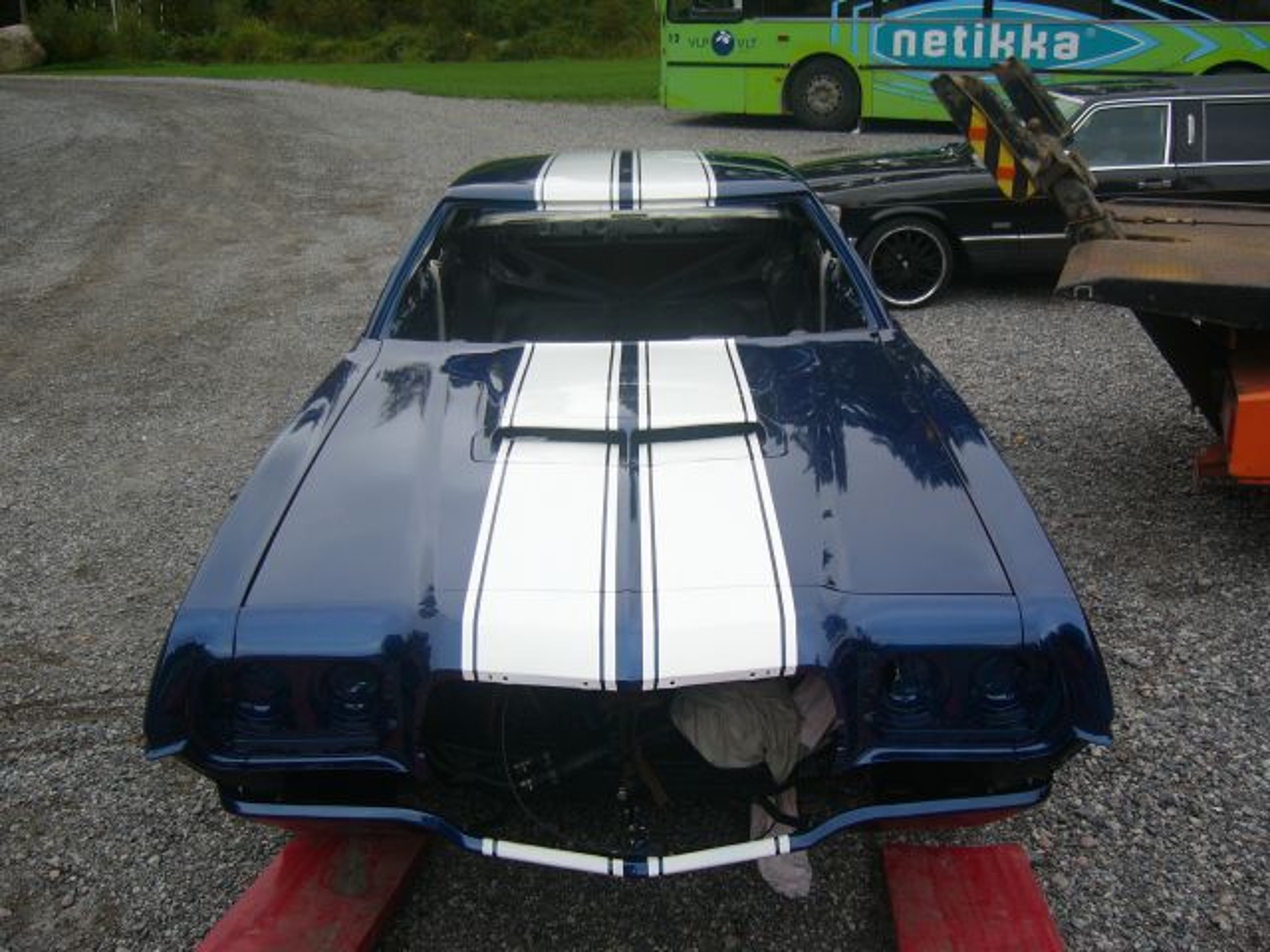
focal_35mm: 35
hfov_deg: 52.6
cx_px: 635
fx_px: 1284
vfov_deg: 40.7
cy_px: 476
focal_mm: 5.8
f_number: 2.8
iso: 50
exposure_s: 1/200
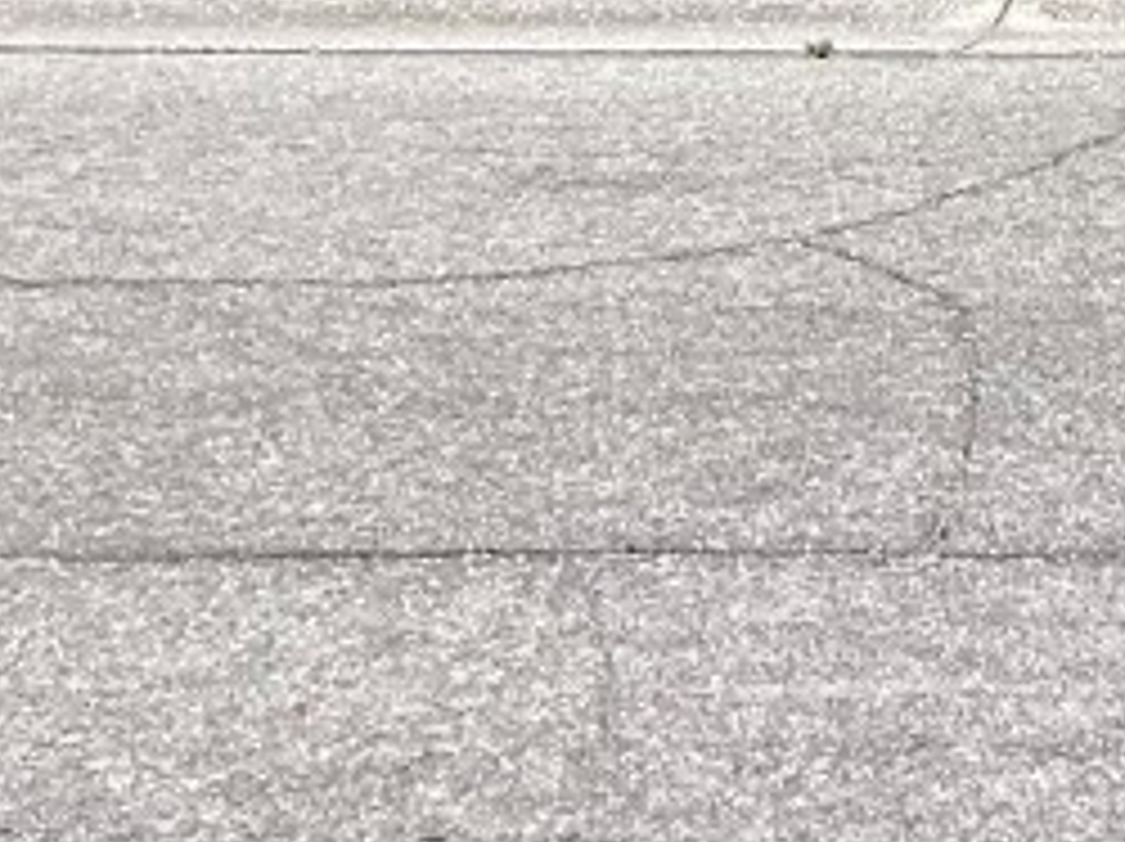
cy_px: -792
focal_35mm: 127
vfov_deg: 10.7
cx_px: 1832
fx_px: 4123
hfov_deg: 14.2
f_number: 2.4
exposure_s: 1/1538
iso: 25
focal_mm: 3.3
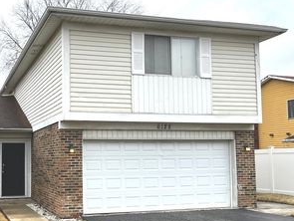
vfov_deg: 32.8
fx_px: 374
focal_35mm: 44
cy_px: 135
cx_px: 57
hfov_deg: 41.0
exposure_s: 1/2410
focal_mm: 5.1
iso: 50
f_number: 1.6
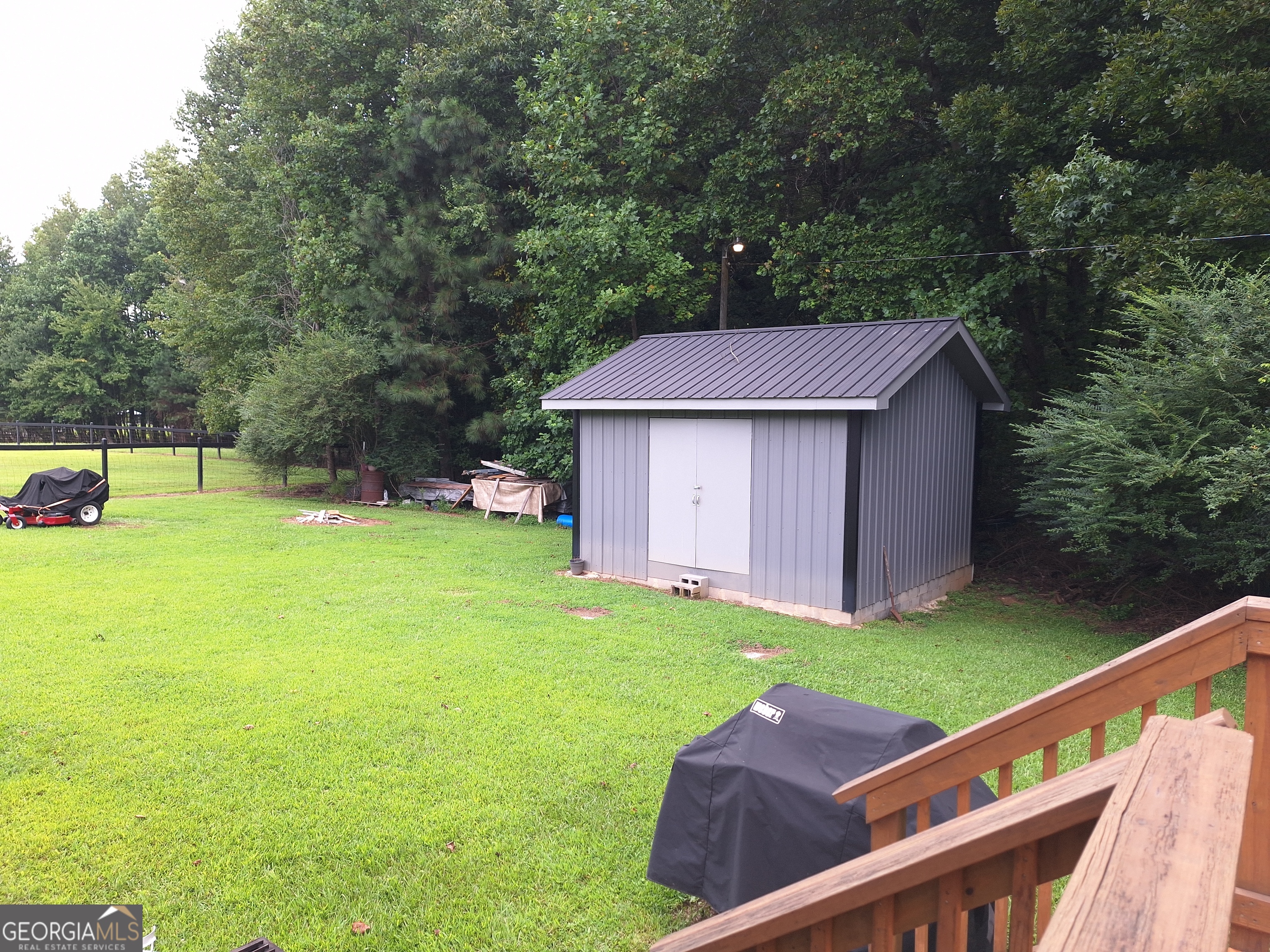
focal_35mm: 23
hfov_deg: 73.9
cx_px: 635
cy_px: 476
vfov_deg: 58.9
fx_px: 844
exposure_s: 1/171
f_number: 1.8
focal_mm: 5.54
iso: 40
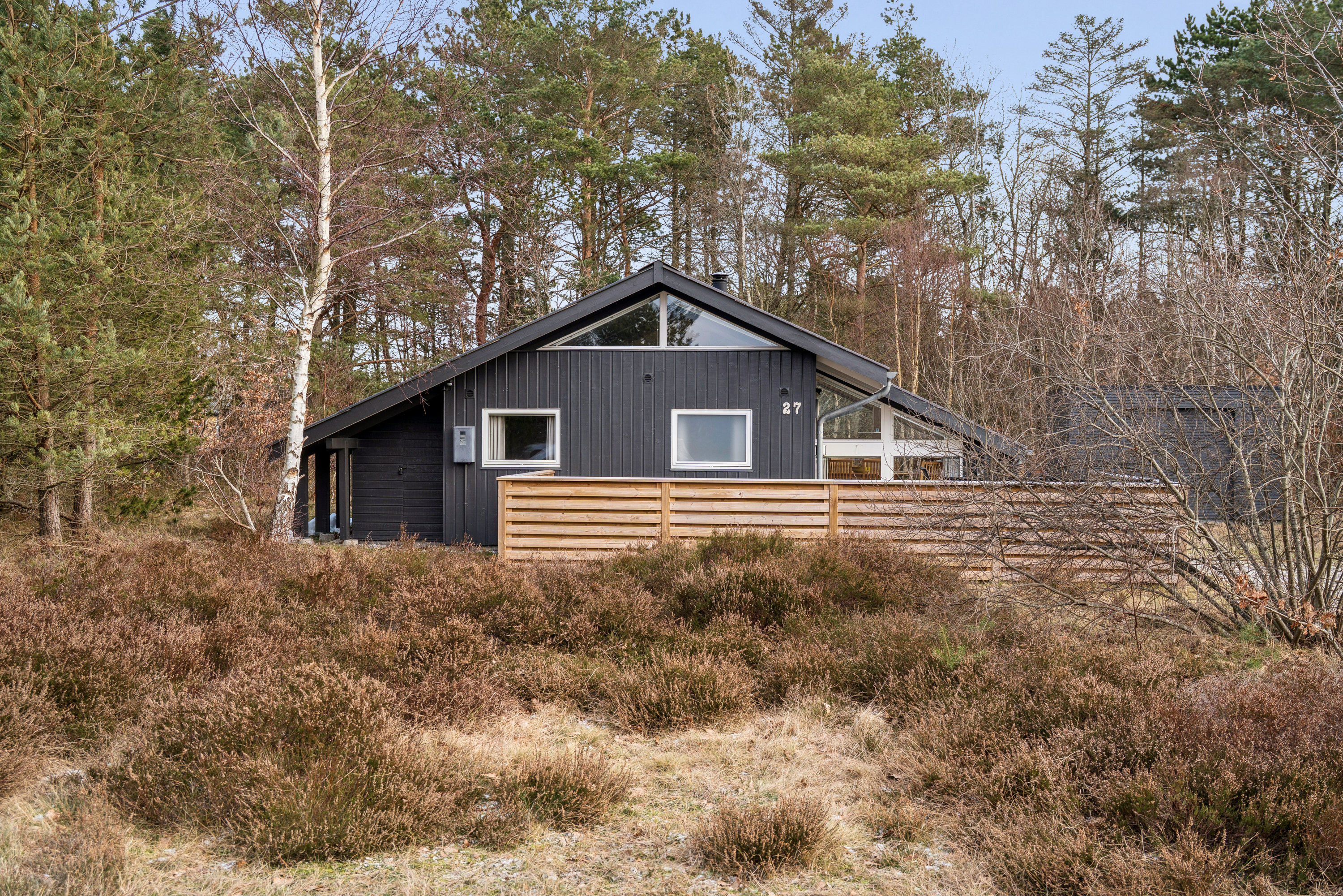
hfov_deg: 49.6
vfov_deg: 34.2
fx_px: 1455
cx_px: 672
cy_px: 448
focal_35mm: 39
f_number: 5
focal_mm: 39
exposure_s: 1/160
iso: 125
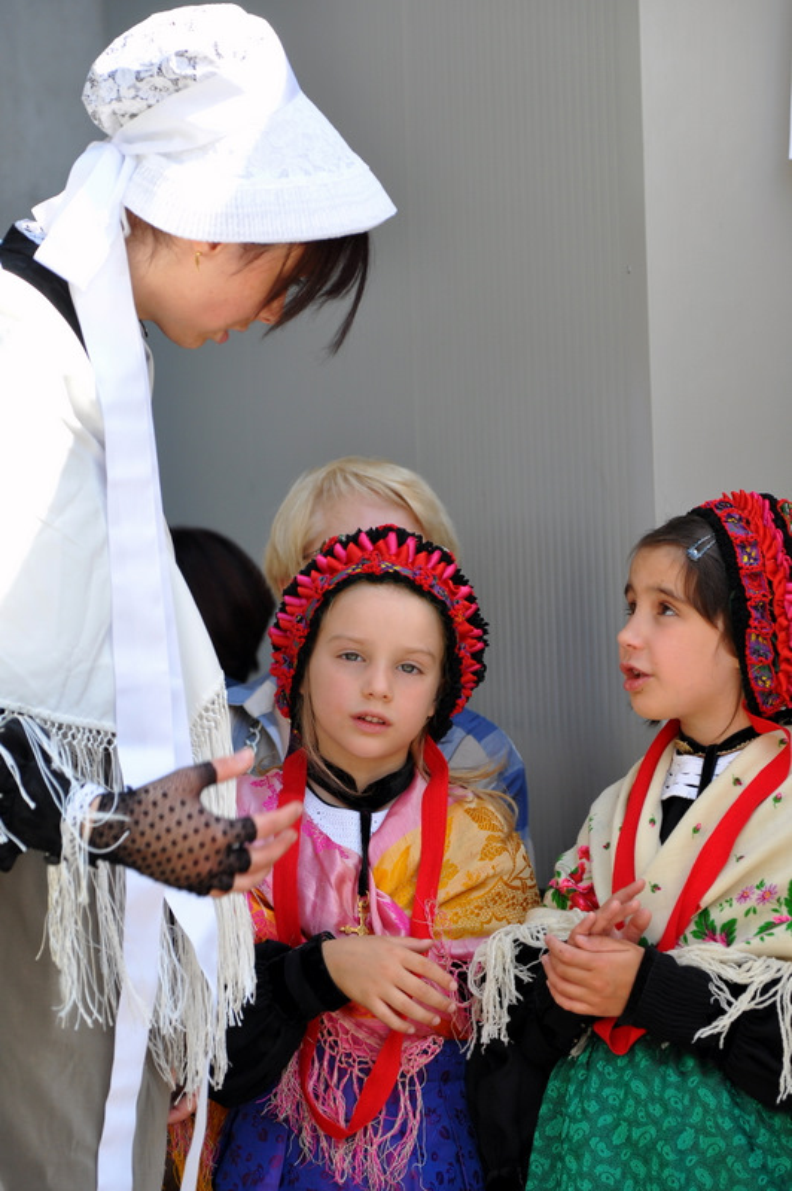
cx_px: 396
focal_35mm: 142
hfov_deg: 9.6
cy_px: 596
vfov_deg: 14.4
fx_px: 4710
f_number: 5.6
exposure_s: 1/400
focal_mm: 95
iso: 400
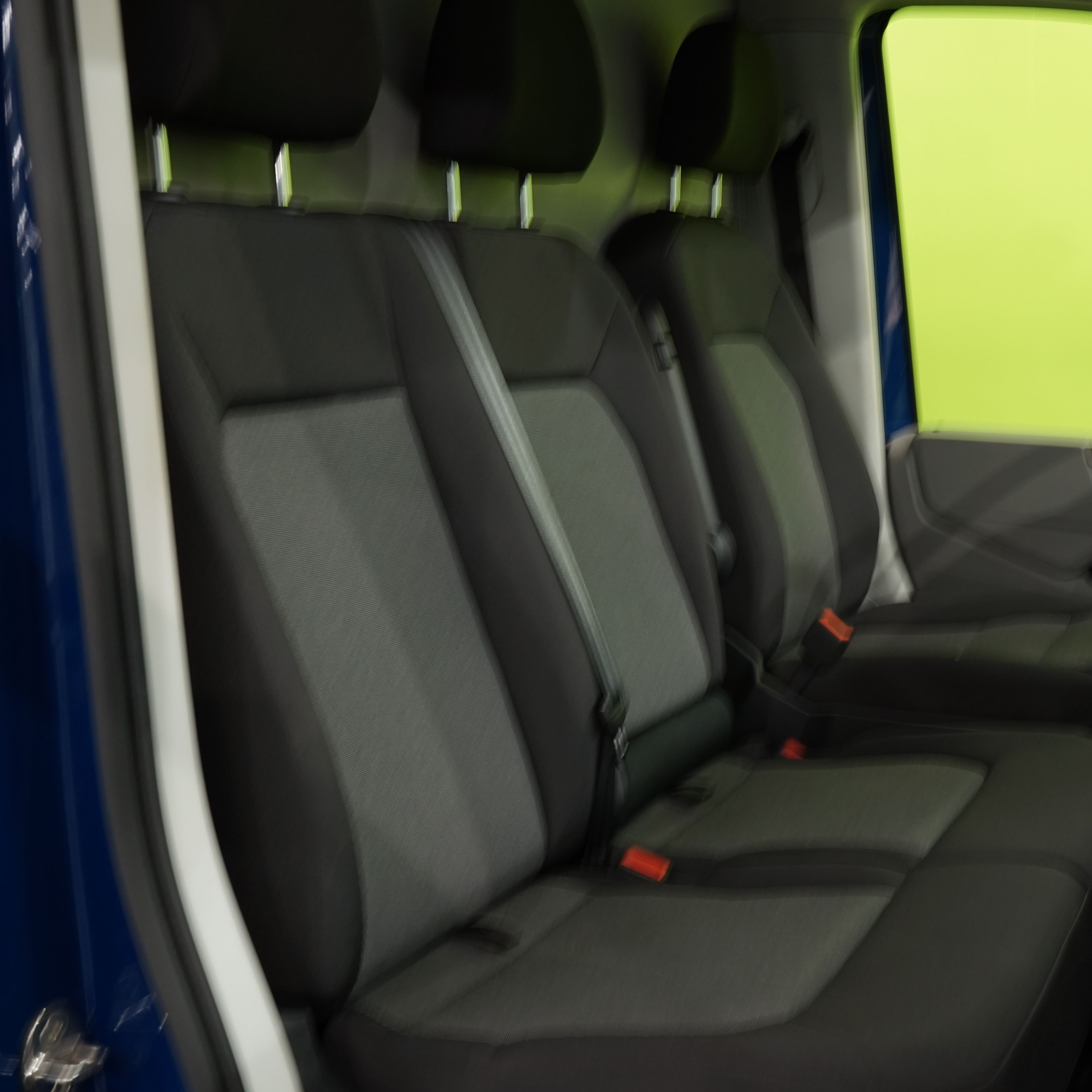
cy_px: 553
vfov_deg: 39.2
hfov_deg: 38.4
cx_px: 789
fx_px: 1535
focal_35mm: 43
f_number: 11
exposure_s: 1/6
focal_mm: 33
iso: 500
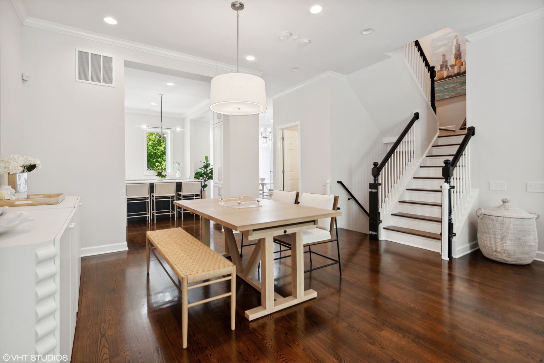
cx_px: 272
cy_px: 182
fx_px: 257
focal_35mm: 17
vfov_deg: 70.5
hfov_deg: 93.3
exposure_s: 1/15
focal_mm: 17
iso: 100
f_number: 8
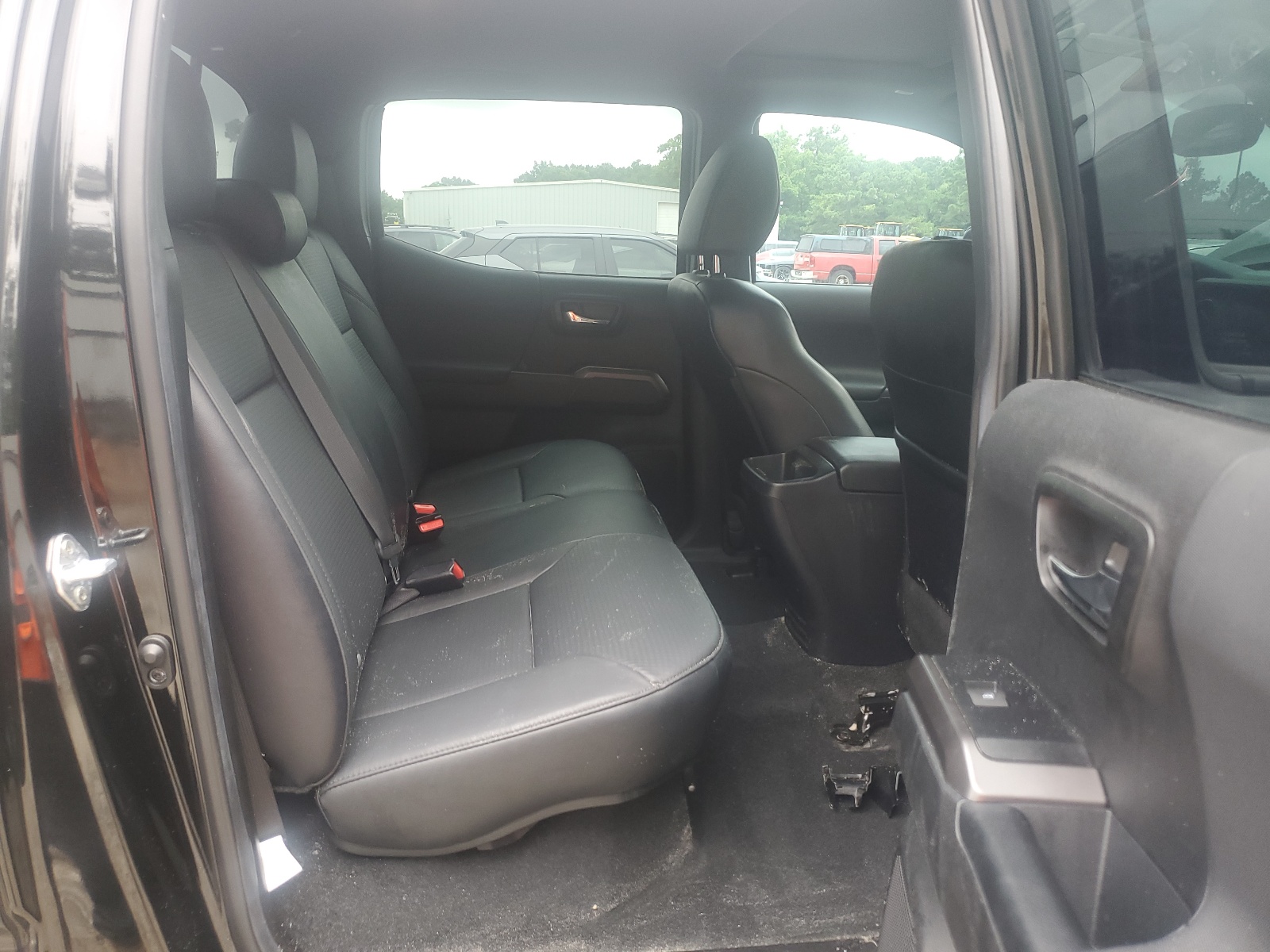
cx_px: 635
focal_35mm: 26
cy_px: 476
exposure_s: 1/60.2
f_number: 1.5
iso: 61
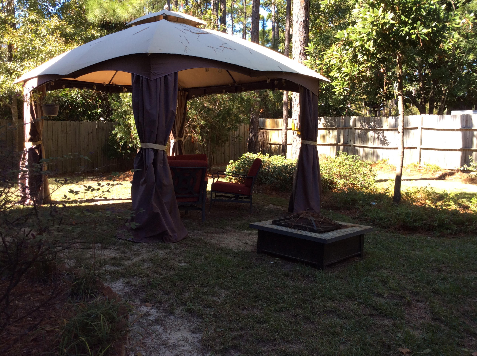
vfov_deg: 42.8
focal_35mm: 33
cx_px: 244
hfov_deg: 55.4
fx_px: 454
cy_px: 178
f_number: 2.4
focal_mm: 3.3
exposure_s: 1/204
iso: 32
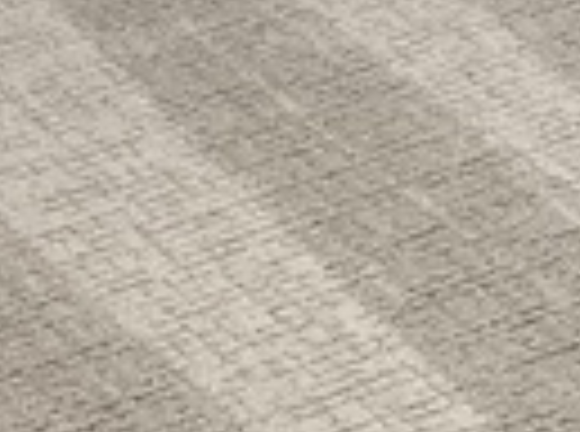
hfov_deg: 9.1
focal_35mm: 207
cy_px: 558
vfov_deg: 7.1
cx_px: 1093
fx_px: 3459
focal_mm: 4.2
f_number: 1.6
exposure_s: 1/60
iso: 64
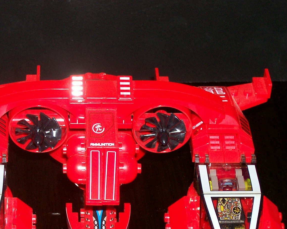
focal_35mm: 113
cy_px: 189
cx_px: 98
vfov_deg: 13.6
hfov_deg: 17.0
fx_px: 960
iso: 80
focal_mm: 10.8
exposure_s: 1/78.4
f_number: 3.6
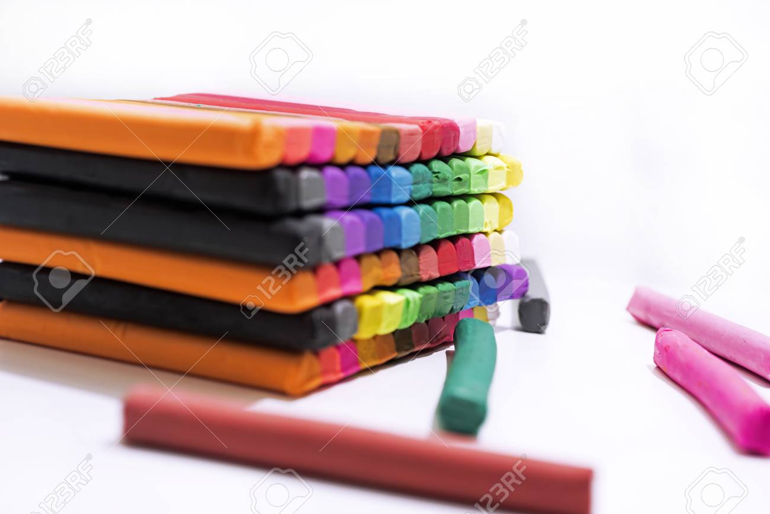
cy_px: 257
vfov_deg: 22.6
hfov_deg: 33.4
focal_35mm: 60
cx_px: 385
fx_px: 1283
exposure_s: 1/60
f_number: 5.6
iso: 90
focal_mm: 60
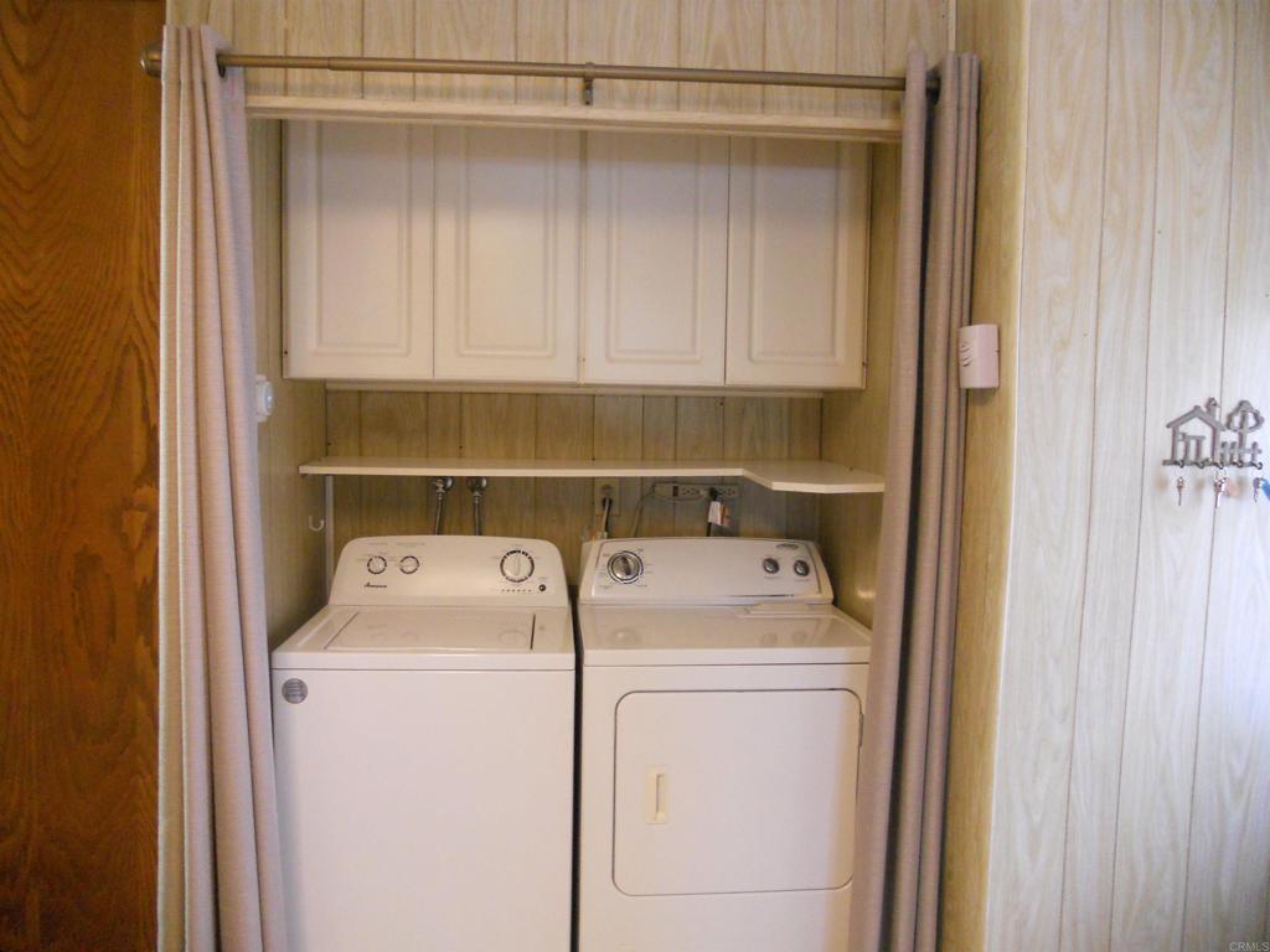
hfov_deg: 65.3
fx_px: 991
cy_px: 476
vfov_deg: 51.4
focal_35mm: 27
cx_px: 635
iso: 400
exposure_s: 1/25
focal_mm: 4.9
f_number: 3.2
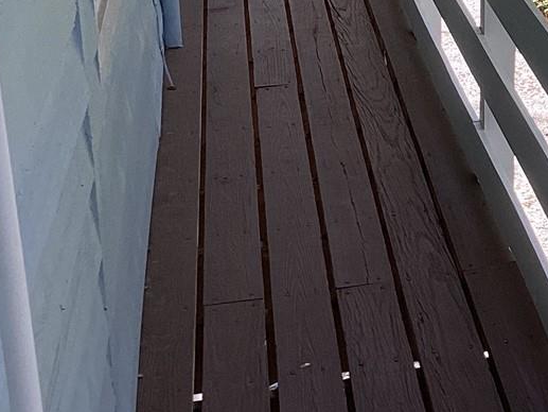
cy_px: -45
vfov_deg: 15.0
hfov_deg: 18.9
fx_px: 1520
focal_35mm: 96
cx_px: 721
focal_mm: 3.3
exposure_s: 1/223
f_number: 2.4
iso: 25
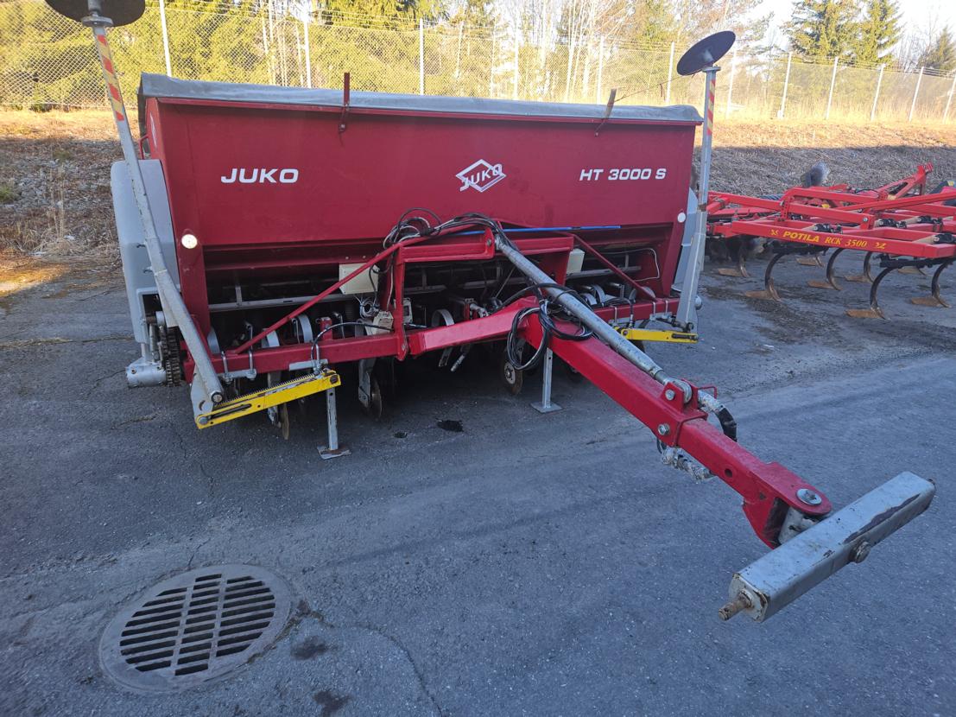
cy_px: 358
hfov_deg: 73.9
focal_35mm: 23
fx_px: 635
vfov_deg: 58.9
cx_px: 478
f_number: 1.8
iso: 25
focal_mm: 5.4
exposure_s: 1/189
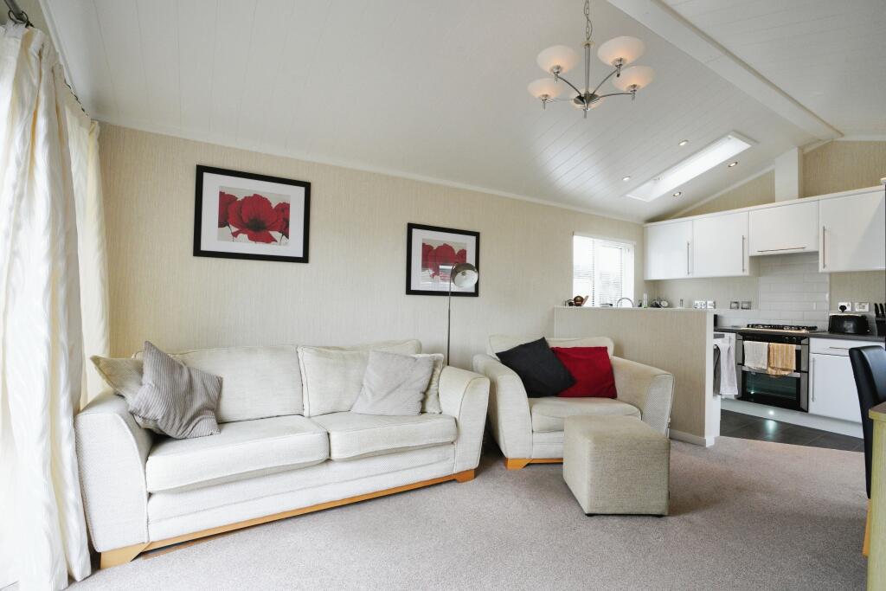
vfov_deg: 73.8
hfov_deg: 96.7
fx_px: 394
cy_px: 296
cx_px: 443
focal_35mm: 16
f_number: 9
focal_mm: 16
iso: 2000
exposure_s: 1/60
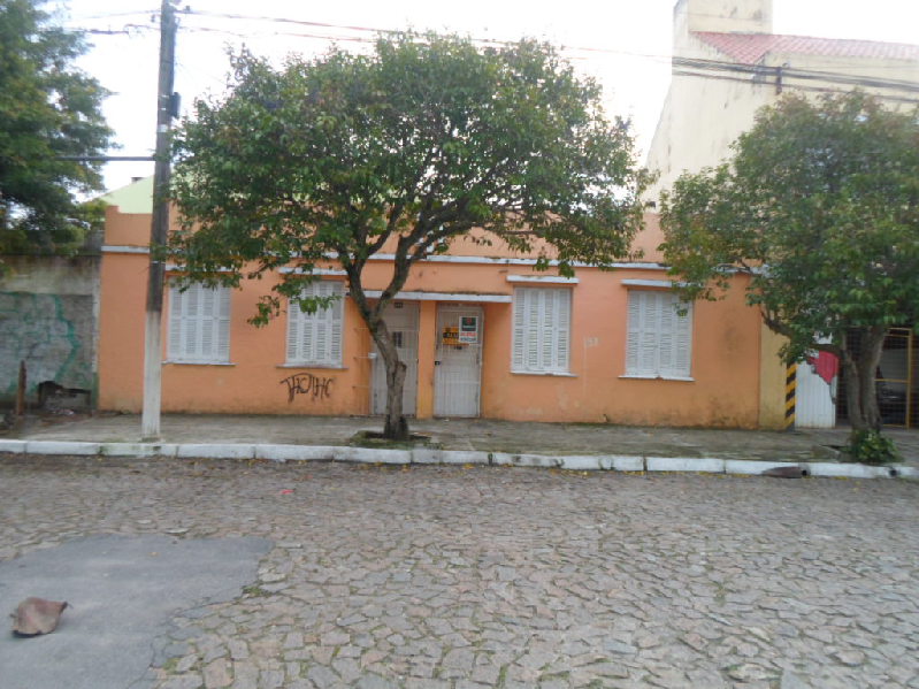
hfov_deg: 69.4
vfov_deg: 54.9
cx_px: 460
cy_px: 344
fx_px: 664
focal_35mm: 25
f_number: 2.5
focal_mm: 4.5
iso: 80
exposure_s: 1/350
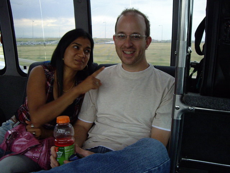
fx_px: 252
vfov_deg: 37.7
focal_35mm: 38
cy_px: 86
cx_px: 115
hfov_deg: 49.0
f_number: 2.7
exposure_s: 1/60
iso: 200
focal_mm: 6.2
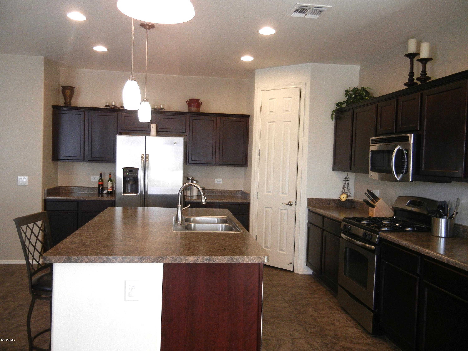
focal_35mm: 30
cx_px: 234
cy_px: 176
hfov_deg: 60.0
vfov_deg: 46.8
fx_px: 406
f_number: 3.5
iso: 255
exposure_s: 1/30
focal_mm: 5.4
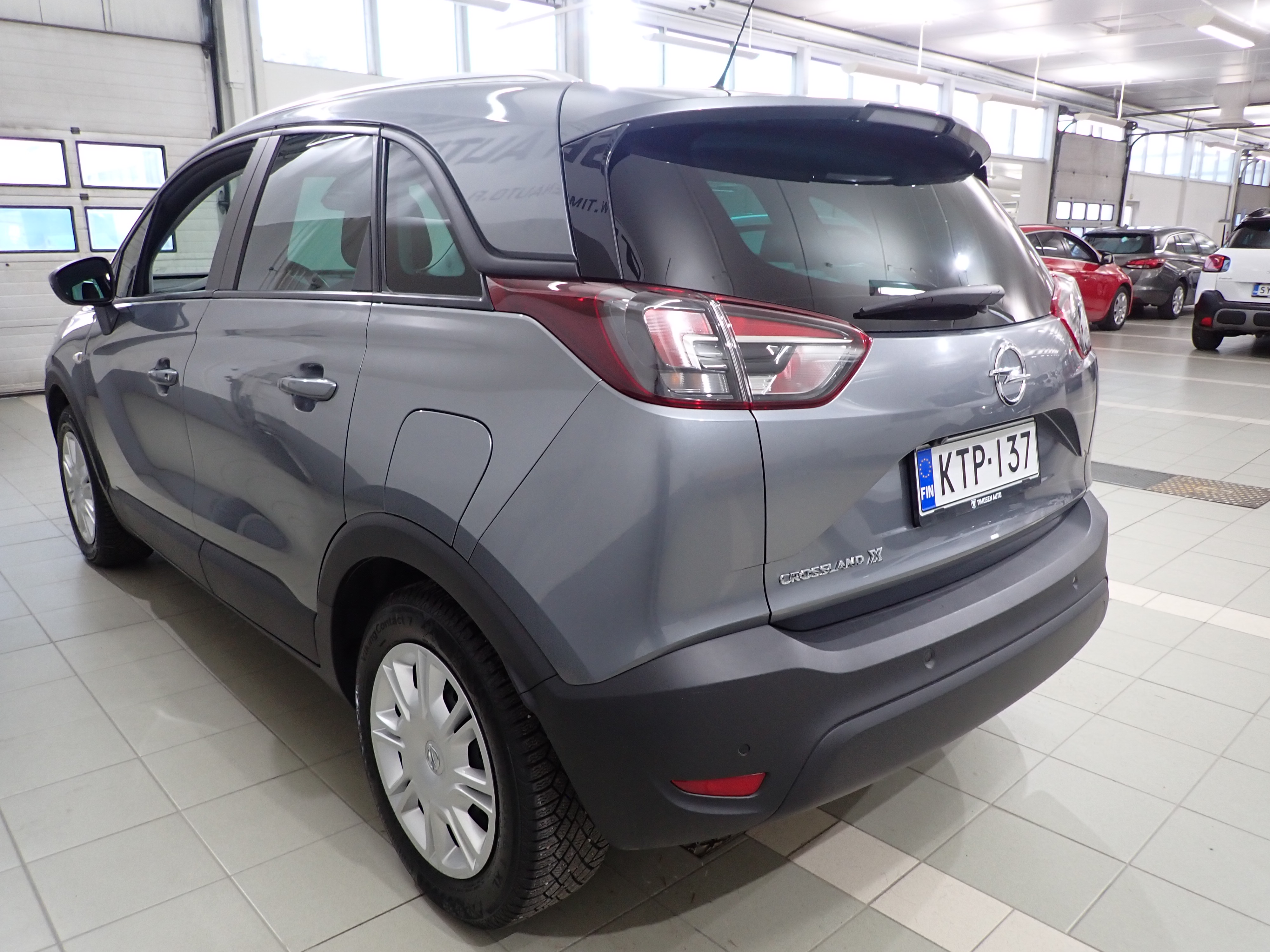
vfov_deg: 54.9
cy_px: 476
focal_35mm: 25
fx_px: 917
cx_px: 635
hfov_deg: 69.4
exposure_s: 1/50
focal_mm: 4.5
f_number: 2
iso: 200
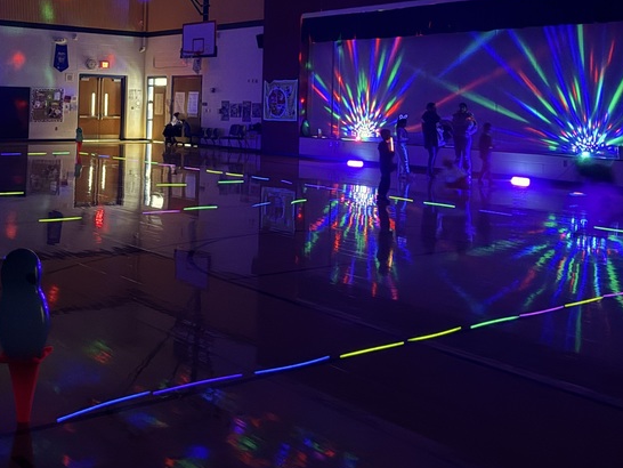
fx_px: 810
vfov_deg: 31.2
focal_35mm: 45
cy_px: 82
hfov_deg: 41.8
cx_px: 246
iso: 4000
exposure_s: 1/9
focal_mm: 6.76
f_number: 1.78
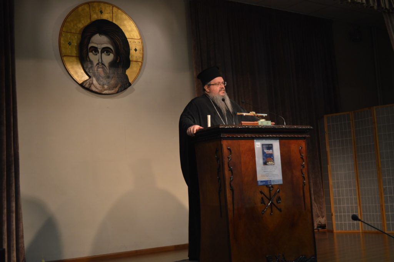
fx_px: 574
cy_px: 131
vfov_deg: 25.7
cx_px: 197
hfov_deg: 37.9
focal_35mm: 52
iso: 400
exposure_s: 1/40
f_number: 4.5
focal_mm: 35
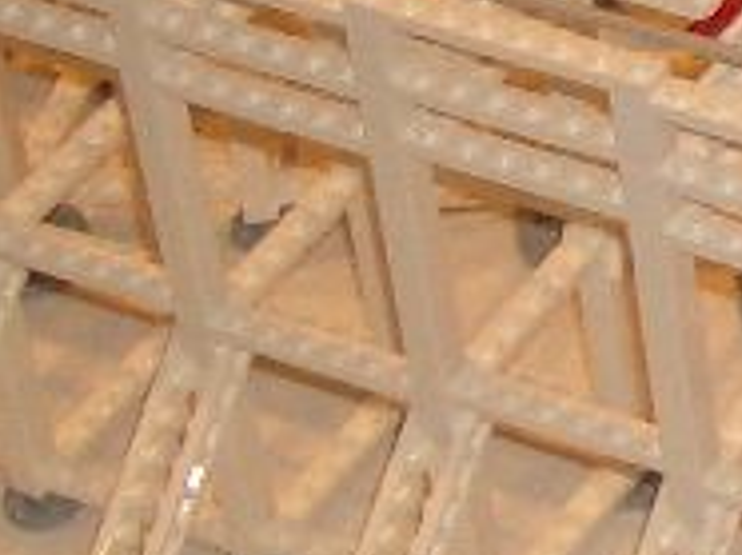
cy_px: -56
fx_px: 4645
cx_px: 1652
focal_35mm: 217
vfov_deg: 6.8
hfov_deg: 8.5
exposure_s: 1/60
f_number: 2.6
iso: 100
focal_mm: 5.8
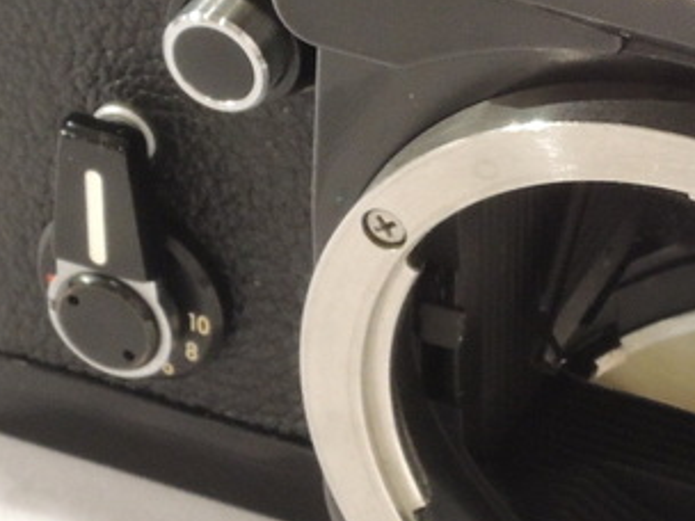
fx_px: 4919
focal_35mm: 245
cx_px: 677
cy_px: 66
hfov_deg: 8.0
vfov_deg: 6.1
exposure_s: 1/15
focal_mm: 11.1
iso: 450
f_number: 6.6
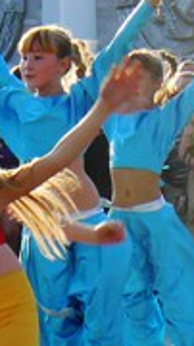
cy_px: 431
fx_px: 3866
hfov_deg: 2.9
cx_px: 27
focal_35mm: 422
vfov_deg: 5.1
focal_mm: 18.2
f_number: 4.5
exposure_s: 1/250
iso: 100
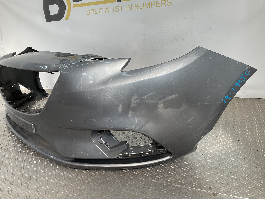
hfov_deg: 61.7
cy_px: 100
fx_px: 222
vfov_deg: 48.2
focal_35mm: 29
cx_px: 132
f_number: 1.8
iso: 16
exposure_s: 1/292
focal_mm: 3
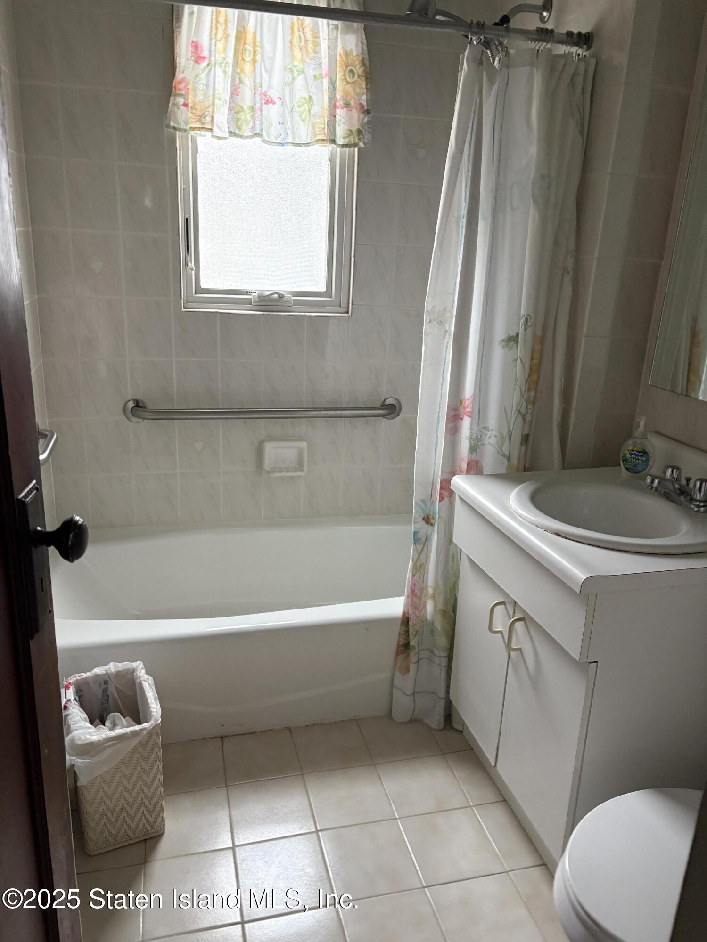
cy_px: 471
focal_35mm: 26
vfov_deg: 67.3
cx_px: 354
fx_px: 708
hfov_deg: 53.1
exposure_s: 1/60
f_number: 1.6
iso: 200
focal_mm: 5.96
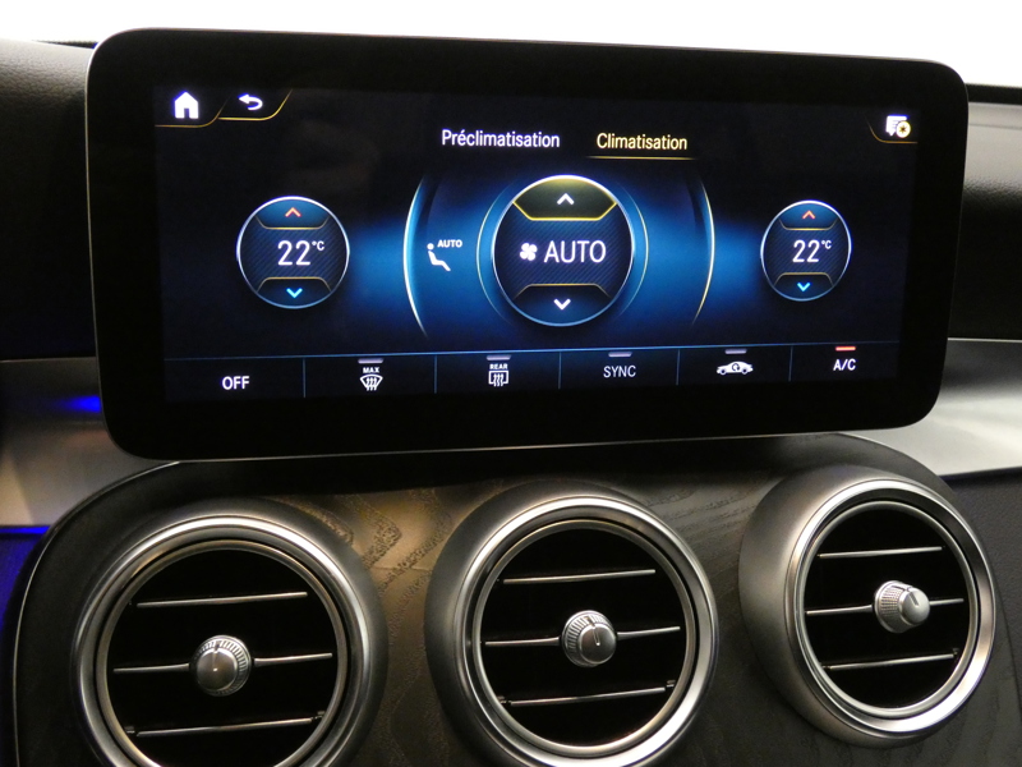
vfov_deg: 36.8
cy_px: 384
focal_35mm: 39
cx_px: 511
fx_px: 1151
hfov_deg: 47.9
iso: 1600
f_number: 3.6
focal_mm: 7.1
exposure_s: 1/20
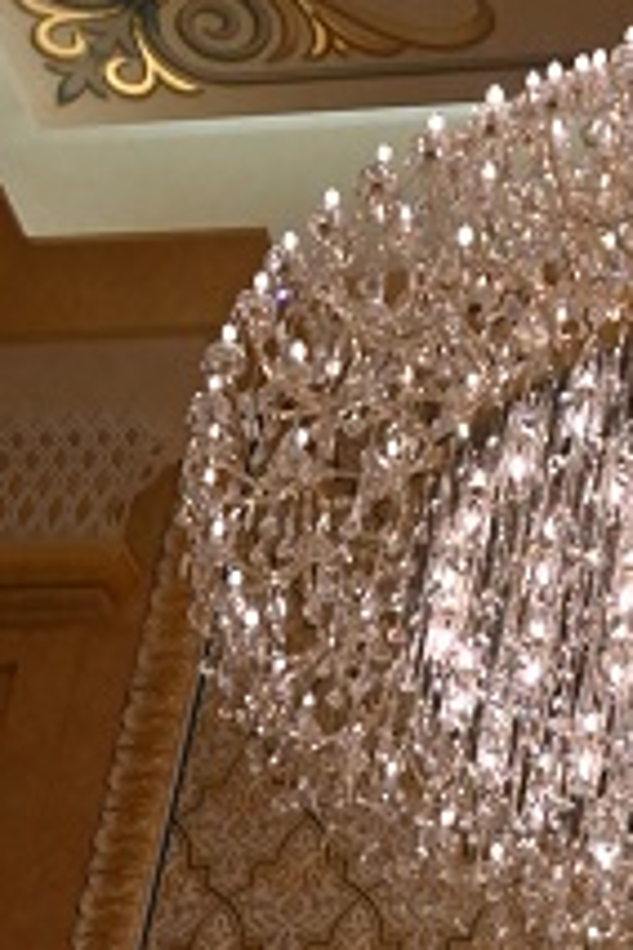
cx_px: 1081
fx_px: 4457
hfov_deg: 7.9
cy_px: 1115
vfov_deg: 11.9
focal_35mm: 169
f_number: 4
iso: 560
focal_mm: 24
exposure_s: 1/125
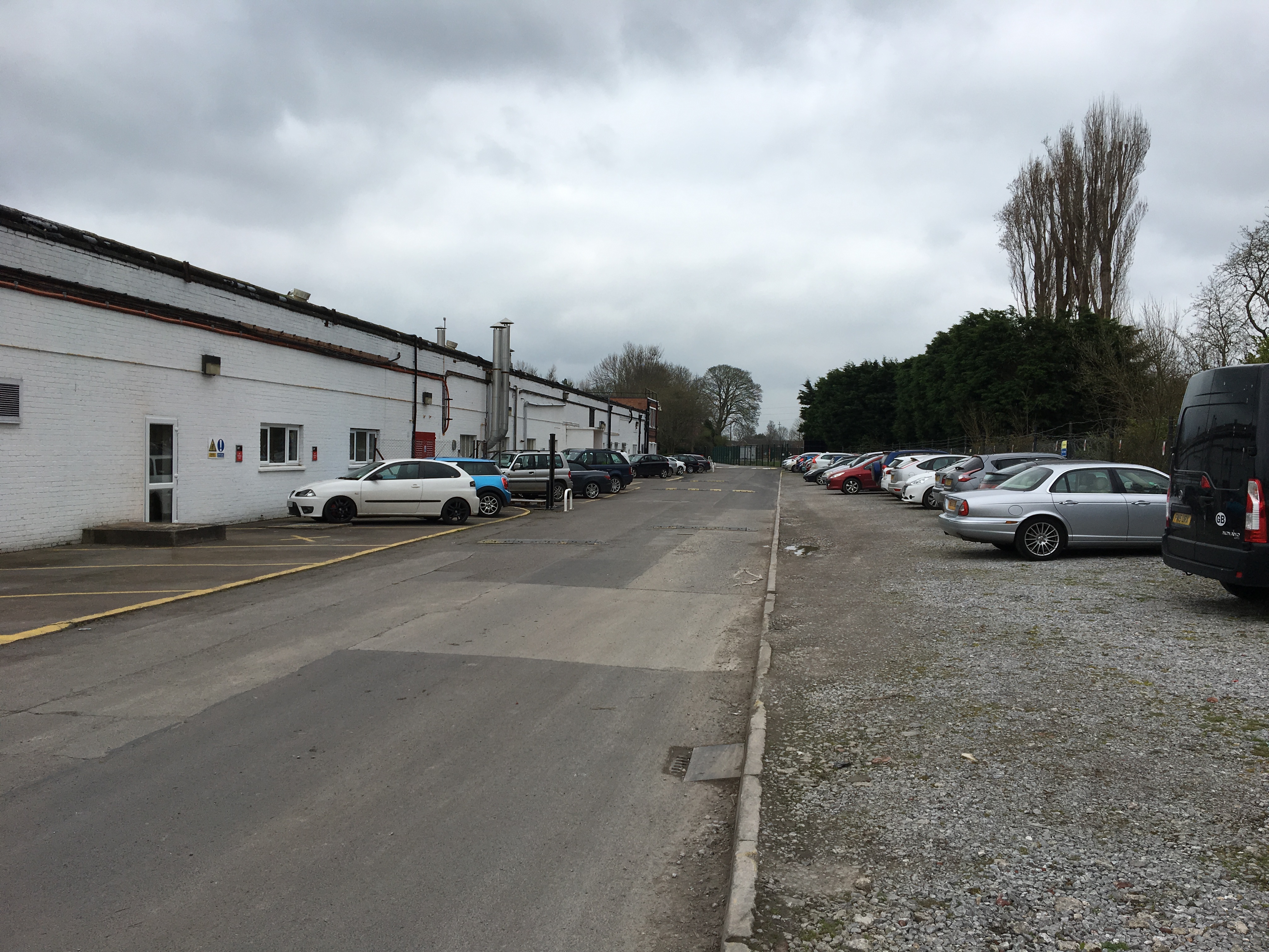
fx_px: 1063
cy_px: 476
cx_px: 634
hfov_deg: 61.7
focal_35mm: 29
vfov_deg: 48.2
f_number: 2.2
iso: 25
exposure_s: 1/962
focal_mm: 4.15
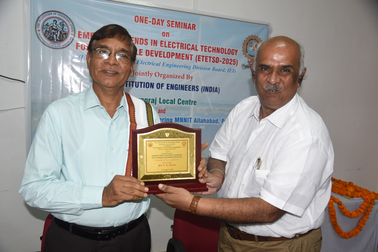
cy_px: 126
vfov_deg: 42.4
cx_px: 189
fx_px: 326
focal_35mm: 31
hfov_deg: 60.3
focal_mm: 31
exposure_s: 1/100
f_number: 4.5
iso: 900
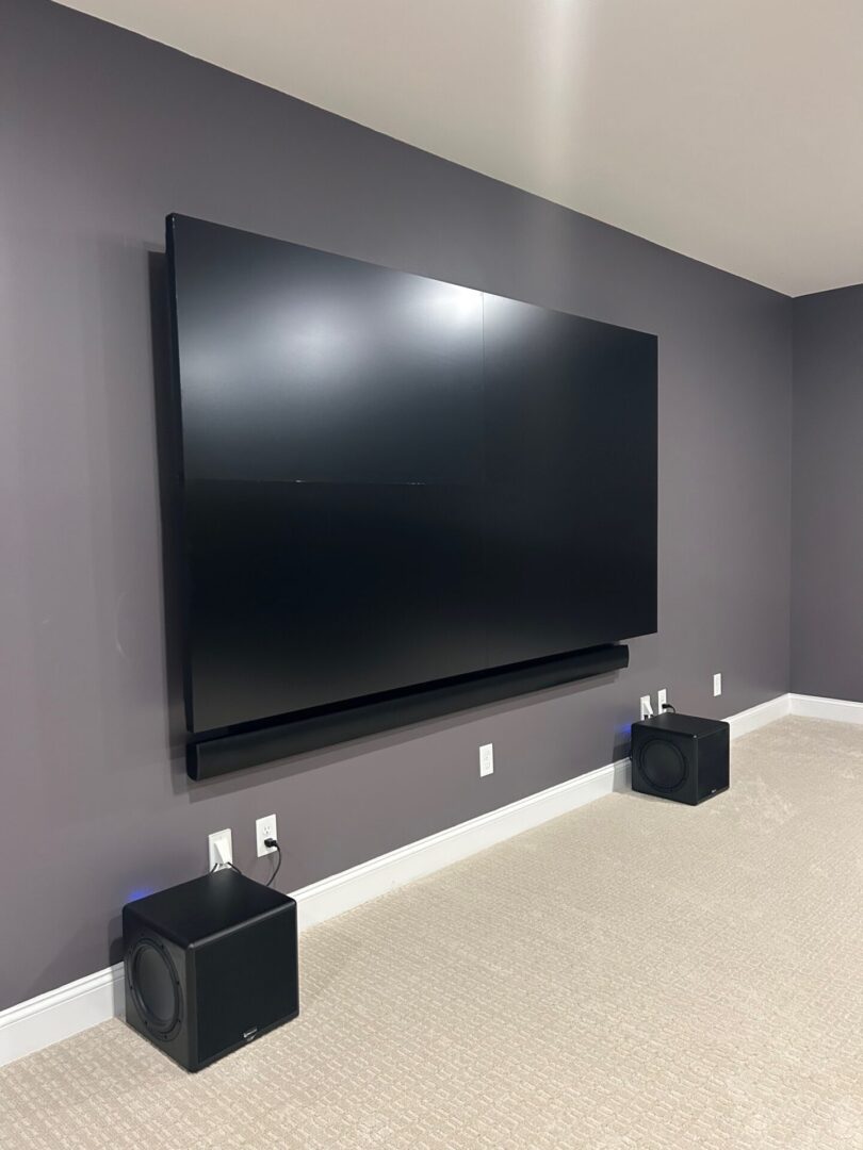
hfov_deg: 53.1
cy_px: 575
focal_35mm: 26
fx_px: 864
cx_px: 432
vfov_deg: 67.3
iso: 320
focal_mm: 5.7
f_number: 1.5
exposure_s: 1/60
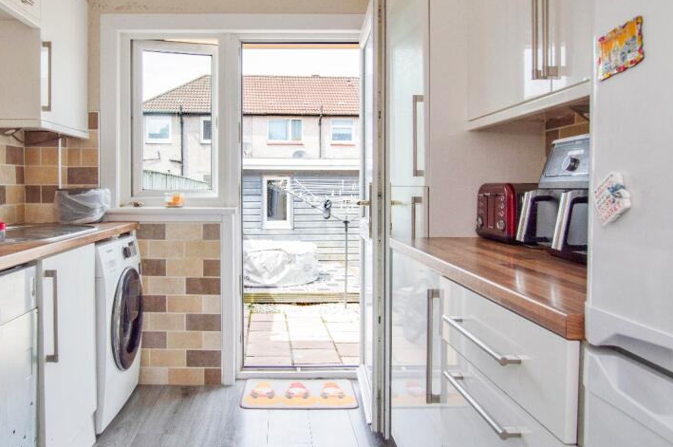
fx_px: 485
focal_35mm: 26
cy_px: 196
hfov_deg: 69.0
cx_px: 282
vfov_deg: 49.3
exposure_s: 1/250
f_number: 5
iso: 200
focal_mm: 12
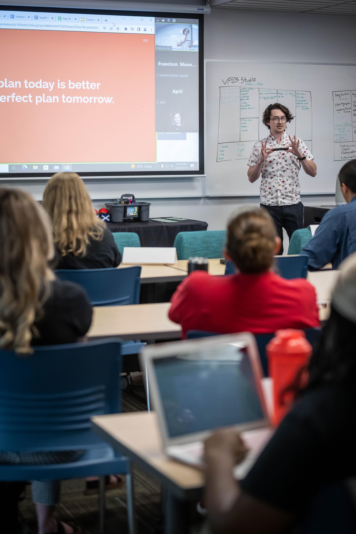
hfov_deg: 19.5
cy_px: 267
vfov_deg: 28.8
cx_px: 178
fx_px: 1038
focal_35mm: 70
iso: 1250
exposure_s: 1/400
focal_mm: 70
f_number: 3.2
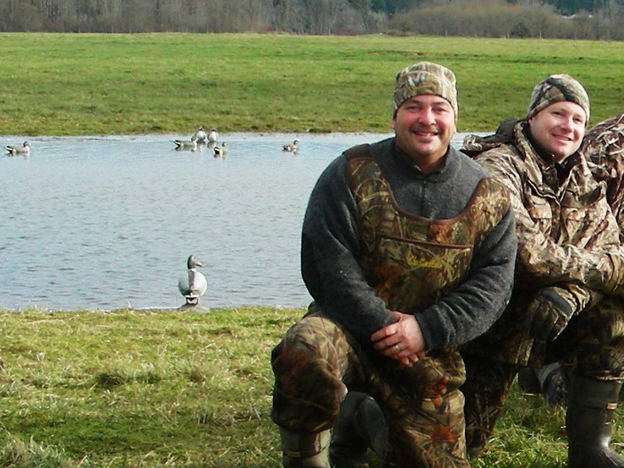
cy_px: 399
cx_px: 723
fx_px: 1893
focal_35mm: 105
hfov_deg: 17.9
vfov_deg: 14.0
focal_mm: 6.3
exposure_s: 1/290
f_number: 4
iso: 50
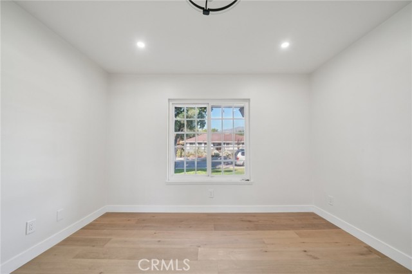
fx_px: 149
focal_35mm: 13
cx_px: 206
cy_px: 137
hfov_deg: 108.4
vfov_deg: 85.4
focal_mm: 13
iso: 200
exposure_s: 1/30
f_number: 8
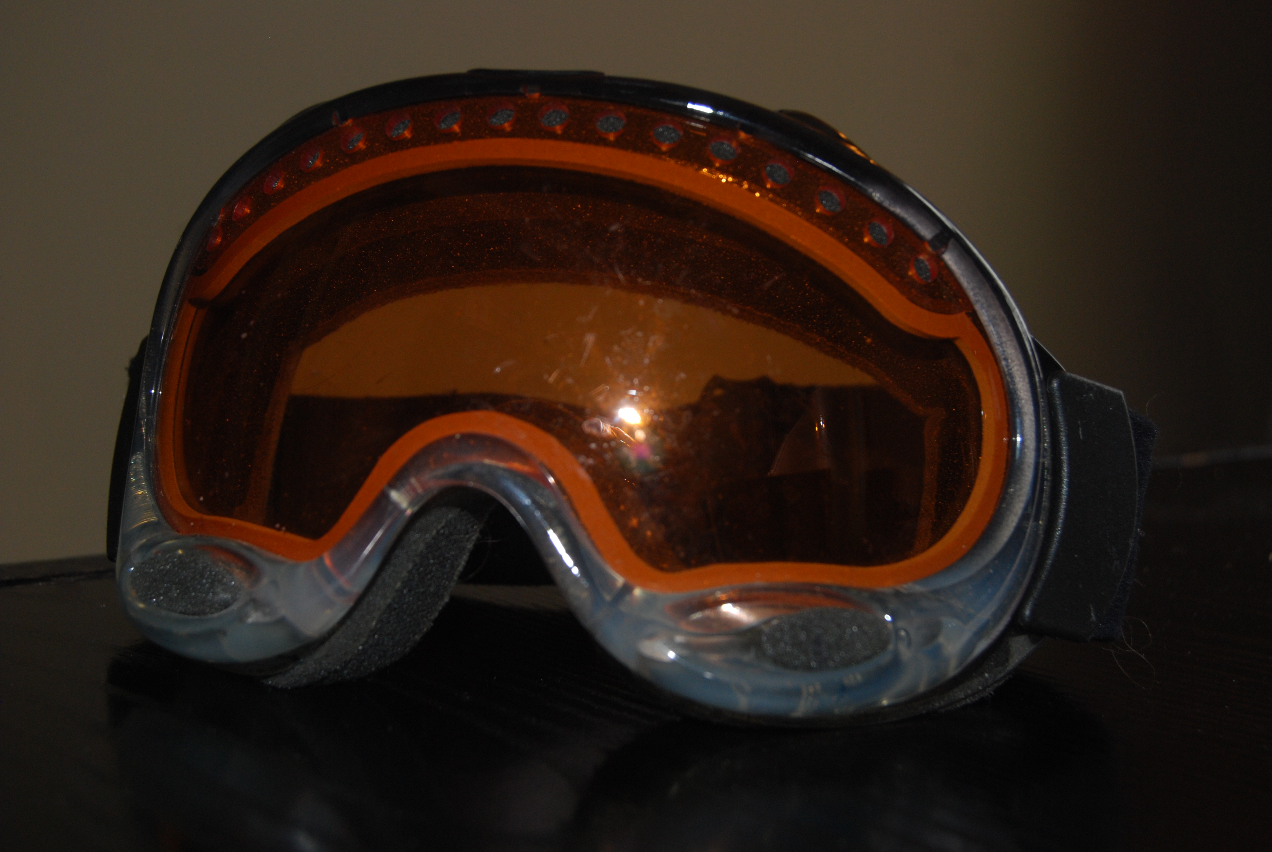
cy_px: 426
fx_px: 2016
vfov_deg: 23.8
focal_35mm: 57
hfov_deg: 35.0
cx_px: 636
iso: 400
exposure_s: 1/60
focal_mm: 38
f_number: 5
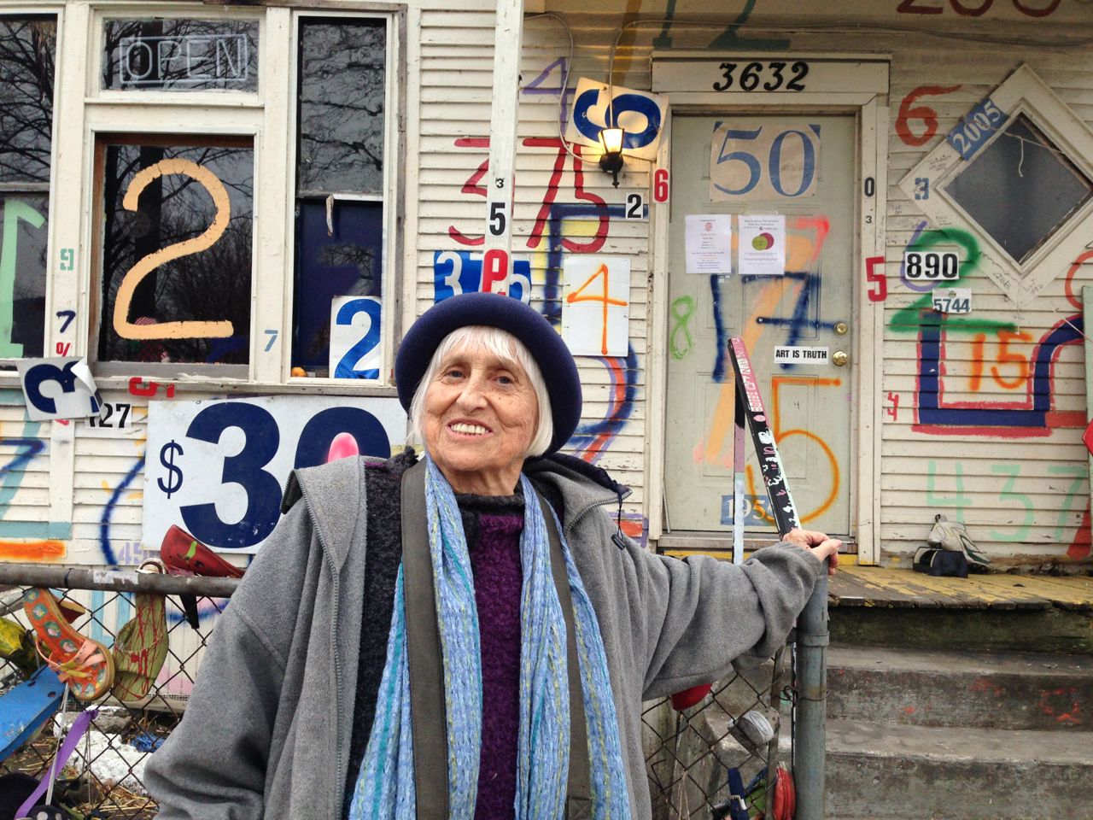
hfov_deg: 55.4
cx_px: 546
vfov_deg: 42.9
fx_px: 1042
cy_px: 410
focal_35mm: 33
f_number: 2.4
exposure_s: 1/120
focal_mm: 4.12
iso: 80
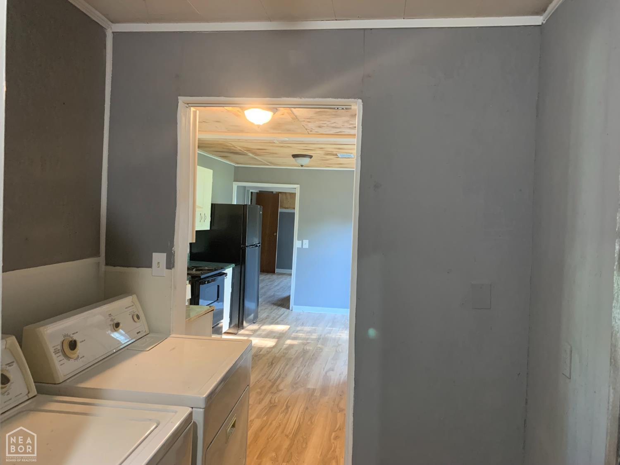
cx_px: 310
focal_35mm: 26
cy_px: 232
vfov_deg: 53.1
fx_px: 466
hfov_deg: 67.3
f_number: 1.8
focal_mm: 4.25
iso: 400
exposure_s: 1/60
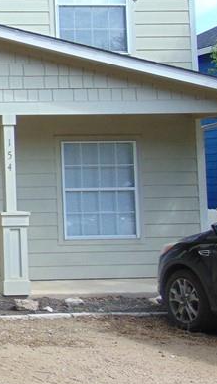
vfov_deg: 29.2
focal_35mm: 72
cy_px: 139
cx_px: -262
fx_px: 736
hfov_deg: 13.5
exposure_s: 1/500
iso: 80
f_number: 3
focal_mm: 4.5
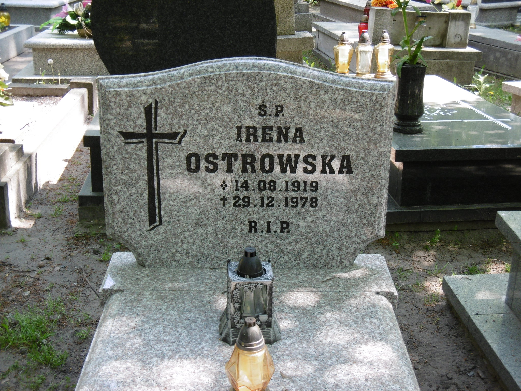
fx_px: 888
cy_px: 196
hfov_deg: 32.7
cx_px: 260
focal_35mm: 59
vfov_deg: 24.8
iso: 100
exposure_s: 1/60
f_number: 4.2
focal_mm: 10.5
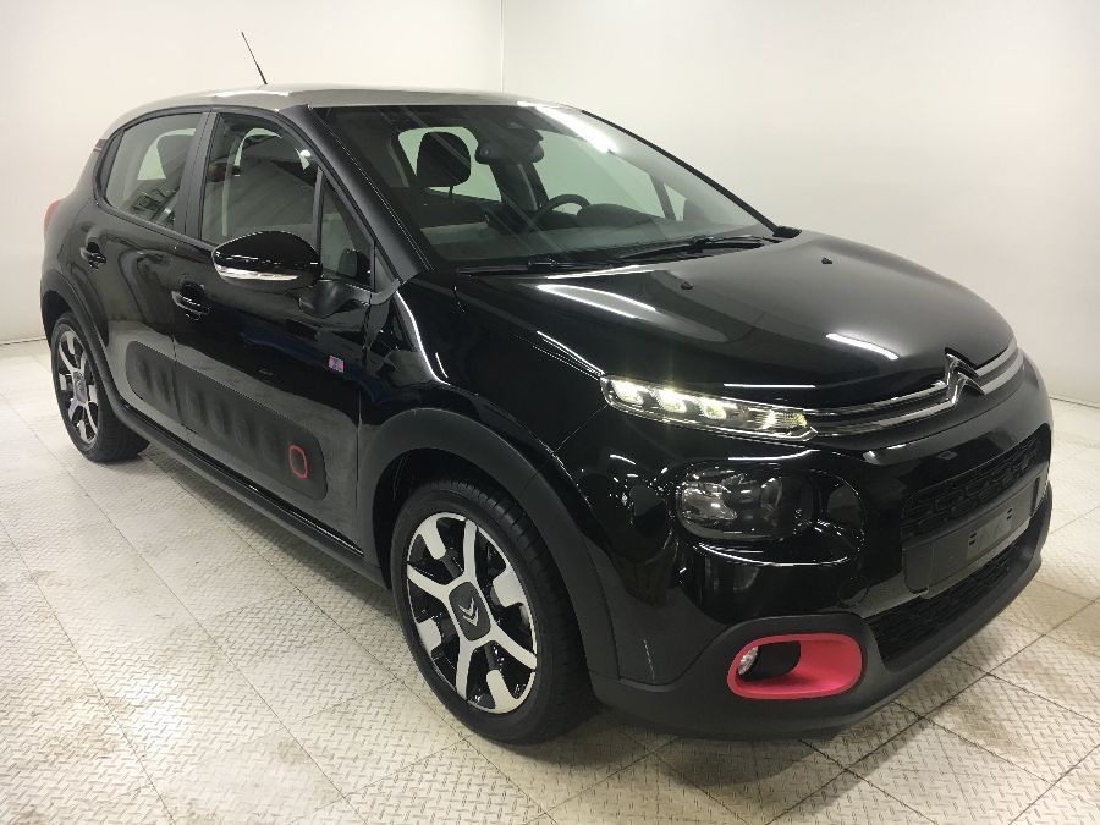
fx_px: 922
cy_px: 412
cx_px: 550
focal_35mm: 29
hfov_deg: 61.7
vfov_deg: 48.2
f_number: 2.2
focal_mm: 4.15
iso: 64
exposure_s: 1/33
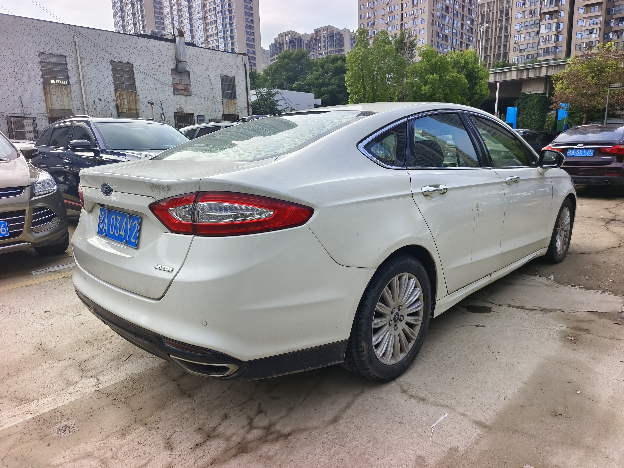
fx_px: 415
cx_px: 312
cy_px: 234
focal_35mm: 23
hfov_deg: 73.9
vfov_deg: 58.9
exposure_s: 1/956
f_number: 1.75
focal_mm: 5.5
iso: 72
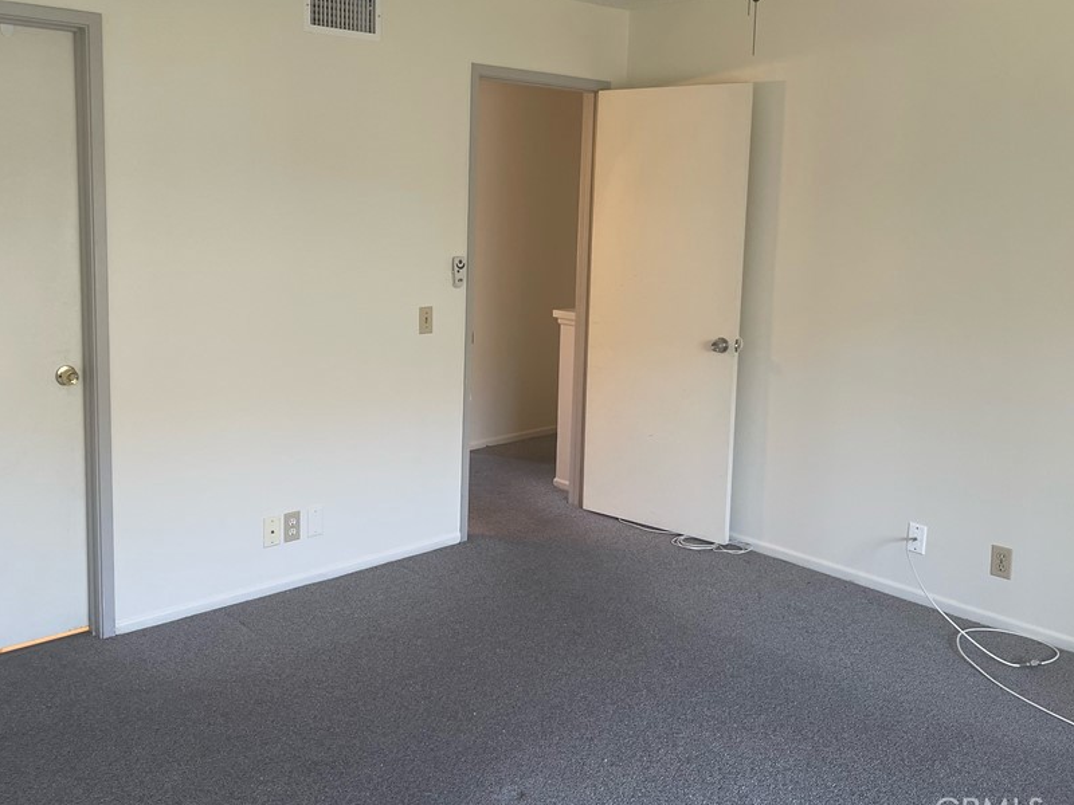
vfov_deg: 43.9
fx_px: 993
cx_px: 486
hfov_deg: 56.7
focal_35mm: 32
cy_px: 314
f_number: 1.6
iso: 125
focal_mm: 5.1
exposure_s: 1/121
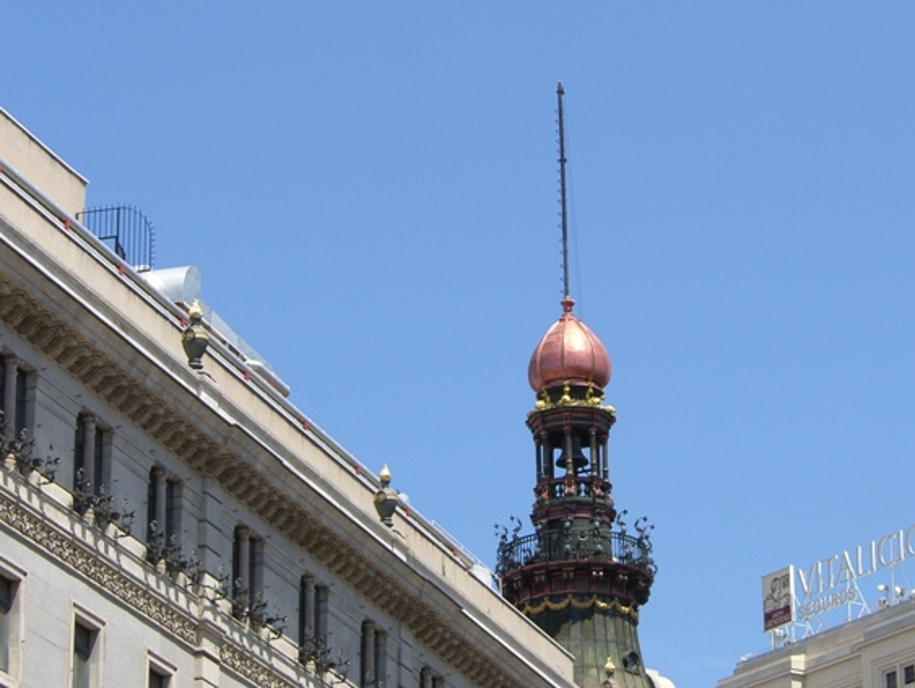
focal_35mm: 142
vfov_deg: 10.5
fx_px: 3756
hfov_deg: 13.9
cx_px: 592
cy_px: 372
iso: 50
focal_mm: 25.7
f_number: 5
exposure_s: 1/400
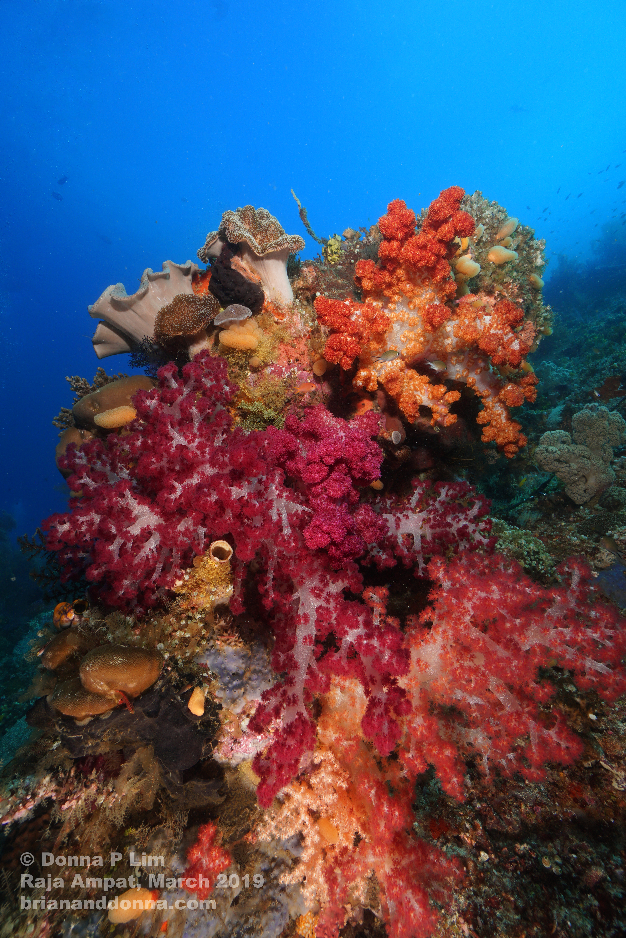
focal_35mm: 15
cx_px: 313
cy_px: 469
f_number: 10
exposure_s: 1/125
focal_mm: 10
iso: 200
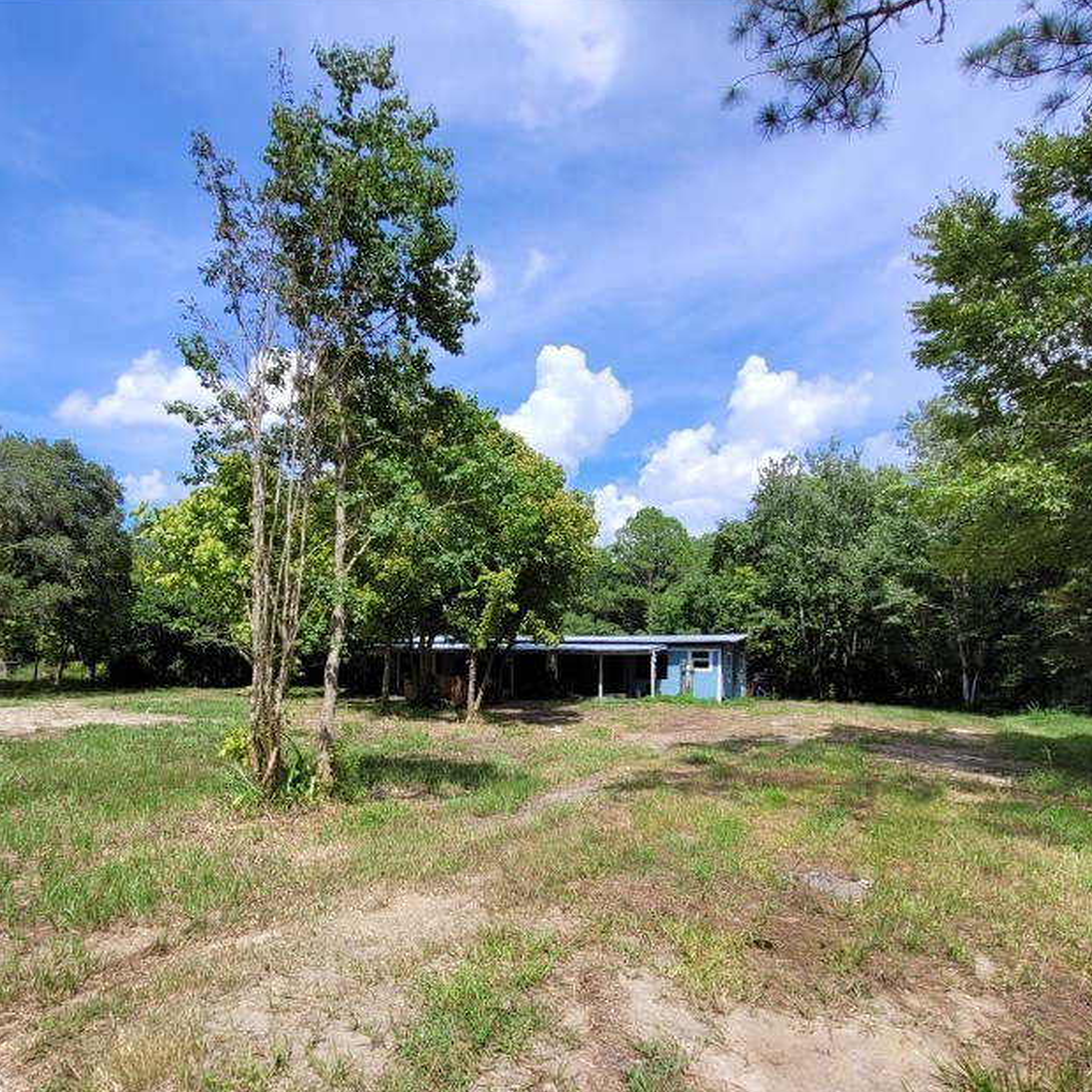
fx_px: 678
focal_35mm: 19
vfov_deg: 76.6
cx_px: 478
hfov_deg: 77.3
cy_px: 669
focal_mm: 1.74
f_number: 2.2
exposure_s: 1/1235
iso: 40
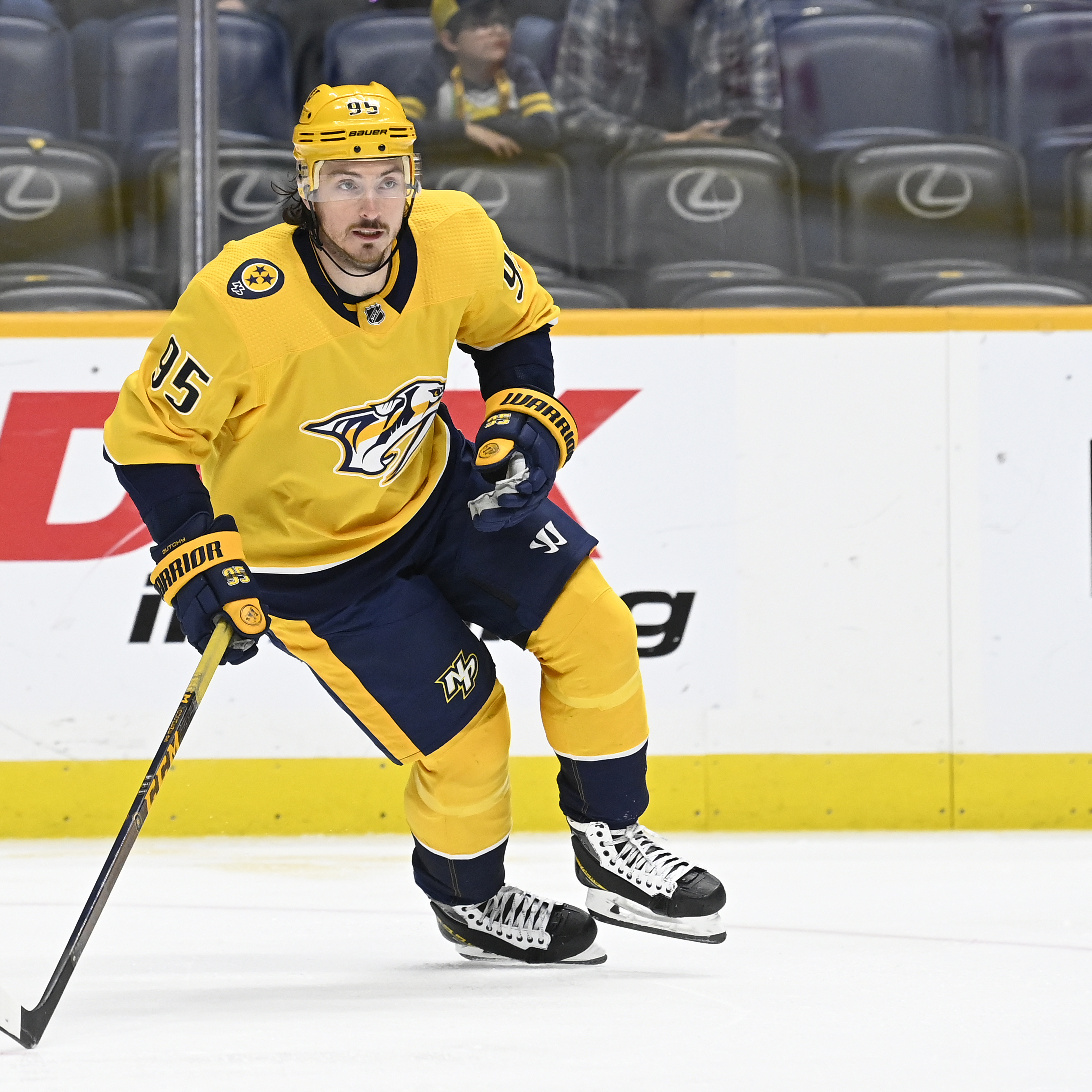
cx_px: 402
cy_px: 547
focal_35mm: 256
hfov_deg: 6.8
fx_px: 9137
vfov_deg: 6.8
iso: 6400
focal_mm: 200
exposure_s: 1/3200
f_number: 4
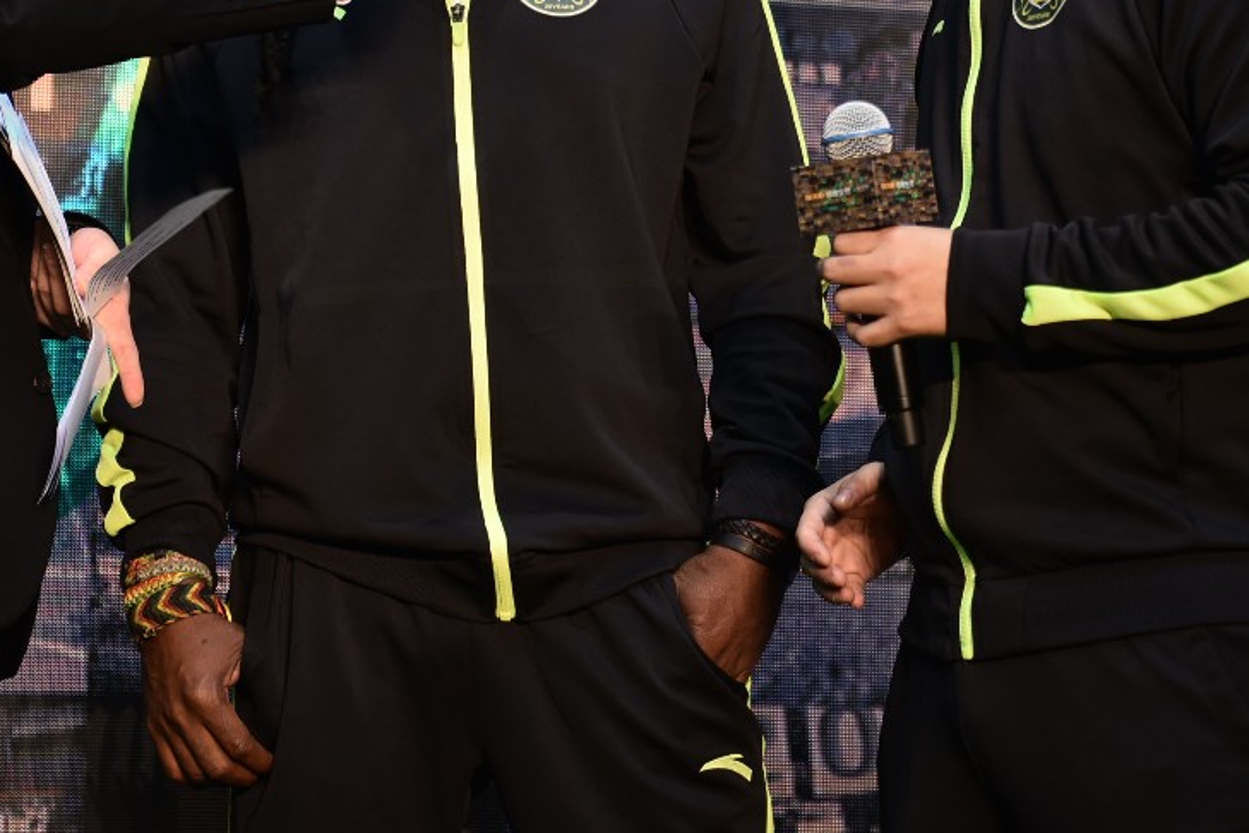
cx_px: 523
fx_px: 4267
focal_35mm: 123
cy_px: 111
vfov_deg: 11.1
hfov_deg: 16.6
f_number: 2.8
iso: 640
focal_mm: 70
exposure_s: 1/125
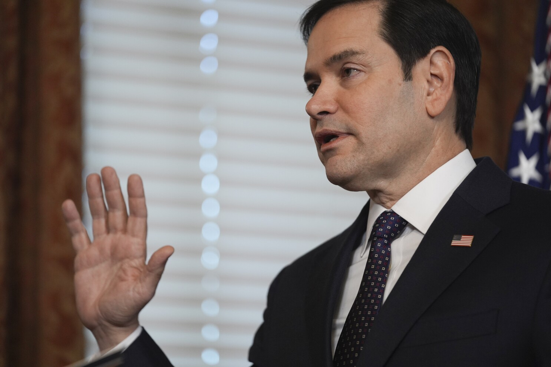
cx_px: 276
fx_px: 2372
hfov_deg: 13.2
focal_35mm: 155
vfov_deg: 8.9
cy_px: 184
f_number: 2.8
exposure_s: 1/400
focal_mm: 155
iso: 2000
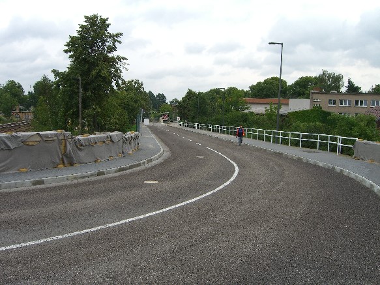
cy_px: 142
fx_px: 417
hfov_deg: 49.0
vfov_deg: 37.7
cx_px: 190
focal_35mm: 38
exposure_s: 1/320
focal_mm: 7.9
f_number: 4
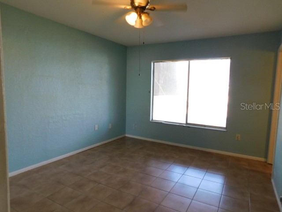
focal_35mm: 23
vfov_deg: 58.9
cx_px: 141
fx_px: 187
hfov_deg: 73.9
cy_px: 106
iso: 200
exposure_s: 1/30
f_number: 3
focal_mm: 4
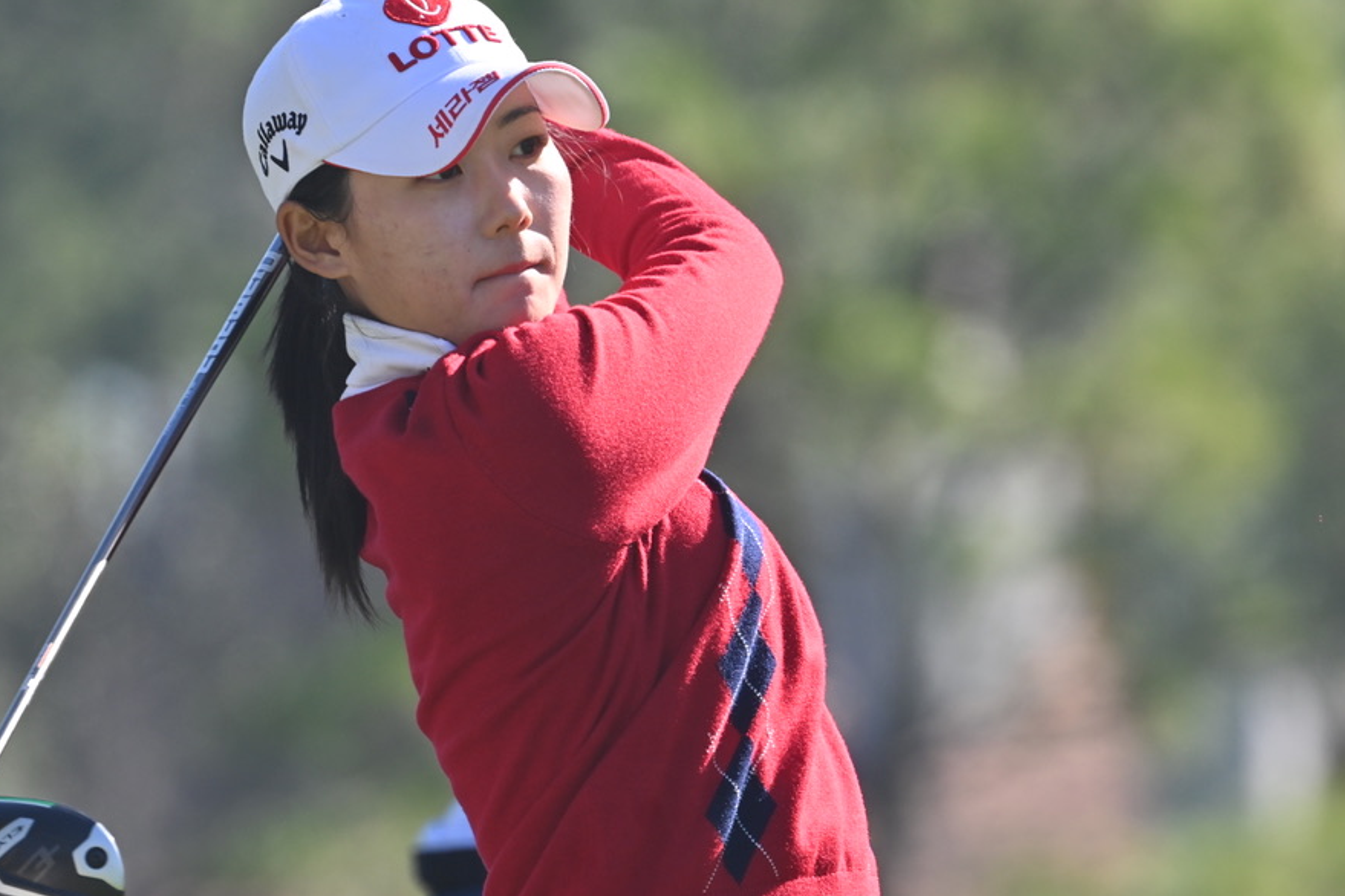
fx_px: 27682
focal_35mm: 741
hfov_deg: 2.8
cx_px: 689
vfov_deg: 1.9
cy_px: 488
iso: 320
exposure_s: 1/640
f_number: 6.3
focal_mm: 400
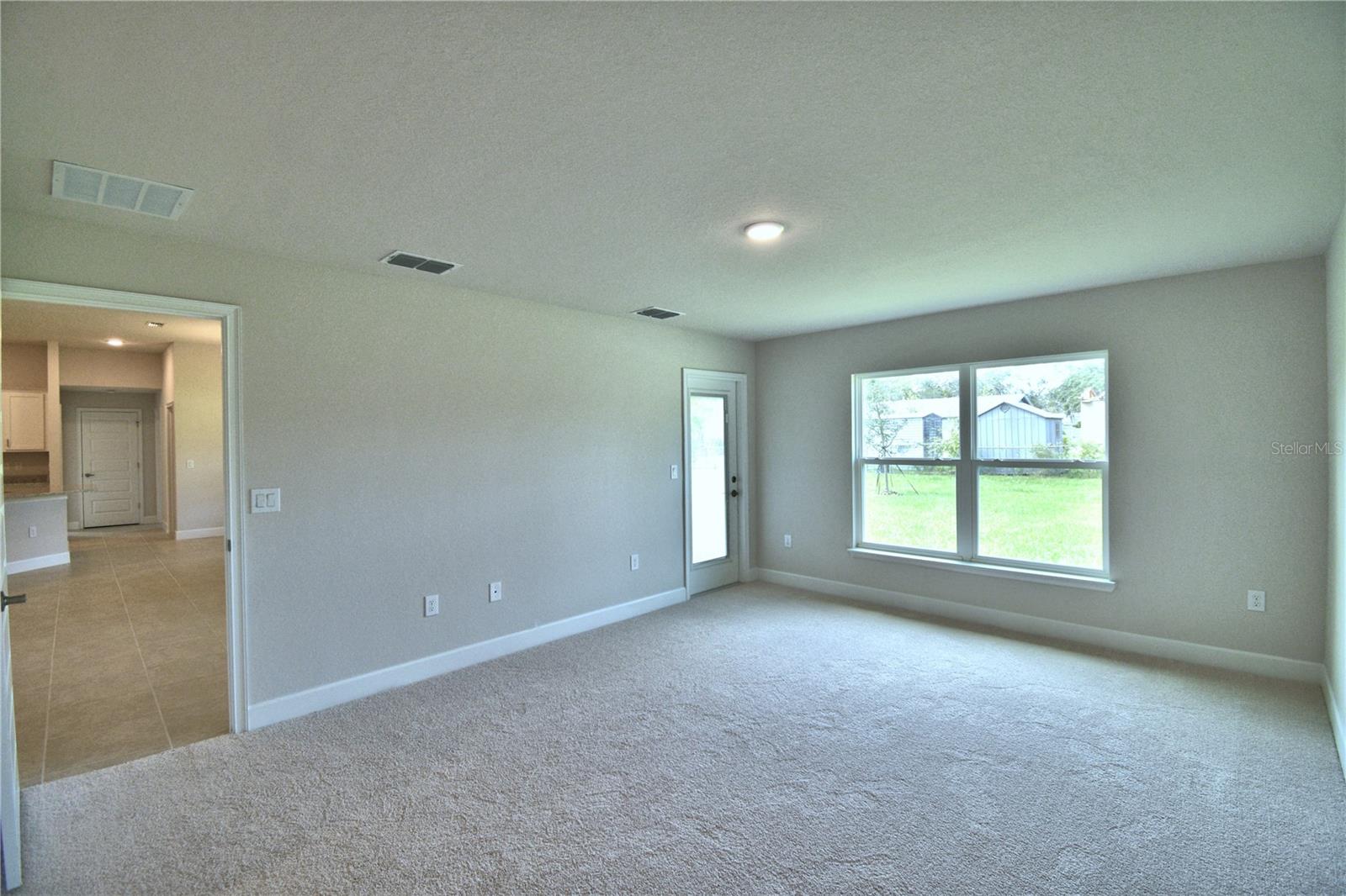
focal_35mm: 15
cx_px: 673
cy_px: 448
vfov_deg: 77.3
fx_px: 561
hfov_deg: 100.4
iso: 220
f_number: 4.5
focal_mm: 10
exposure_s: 1/125
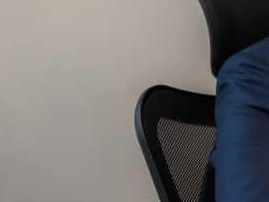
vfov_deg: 4.8
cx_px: 477
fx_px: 2387
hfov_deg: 6.3
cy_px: 60
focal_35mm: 307
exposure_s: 1/200
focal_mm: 56
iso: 640
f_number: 1.4
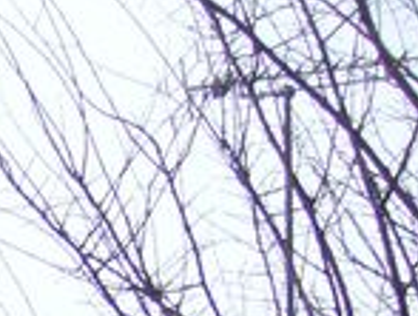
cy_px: 843
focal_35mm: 190
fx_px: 2300
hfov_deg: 9.0
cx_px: -688
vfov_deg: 7.2
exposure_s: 1/250
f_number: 2.8
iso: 80
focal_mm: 5.8
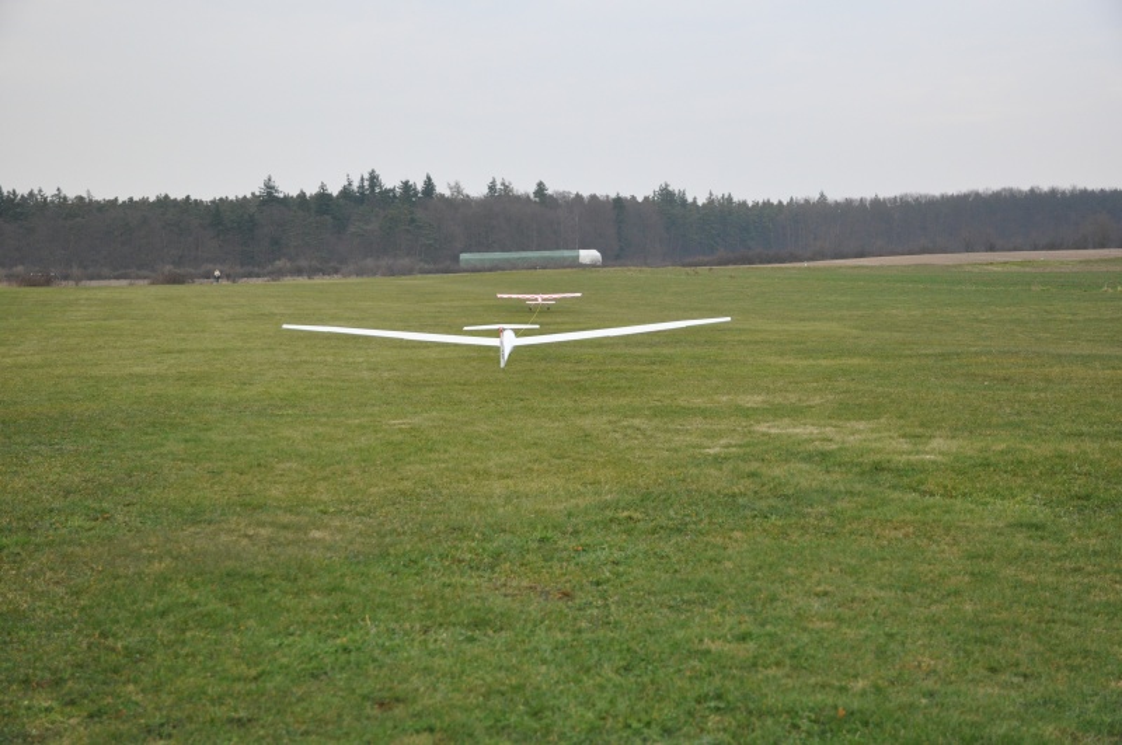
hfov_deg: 35.1
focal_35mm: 57
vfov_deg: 23.7
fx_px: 1774
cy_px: 372
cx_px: 561
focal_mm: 38
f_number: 4.8
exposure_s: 1/500
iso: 800
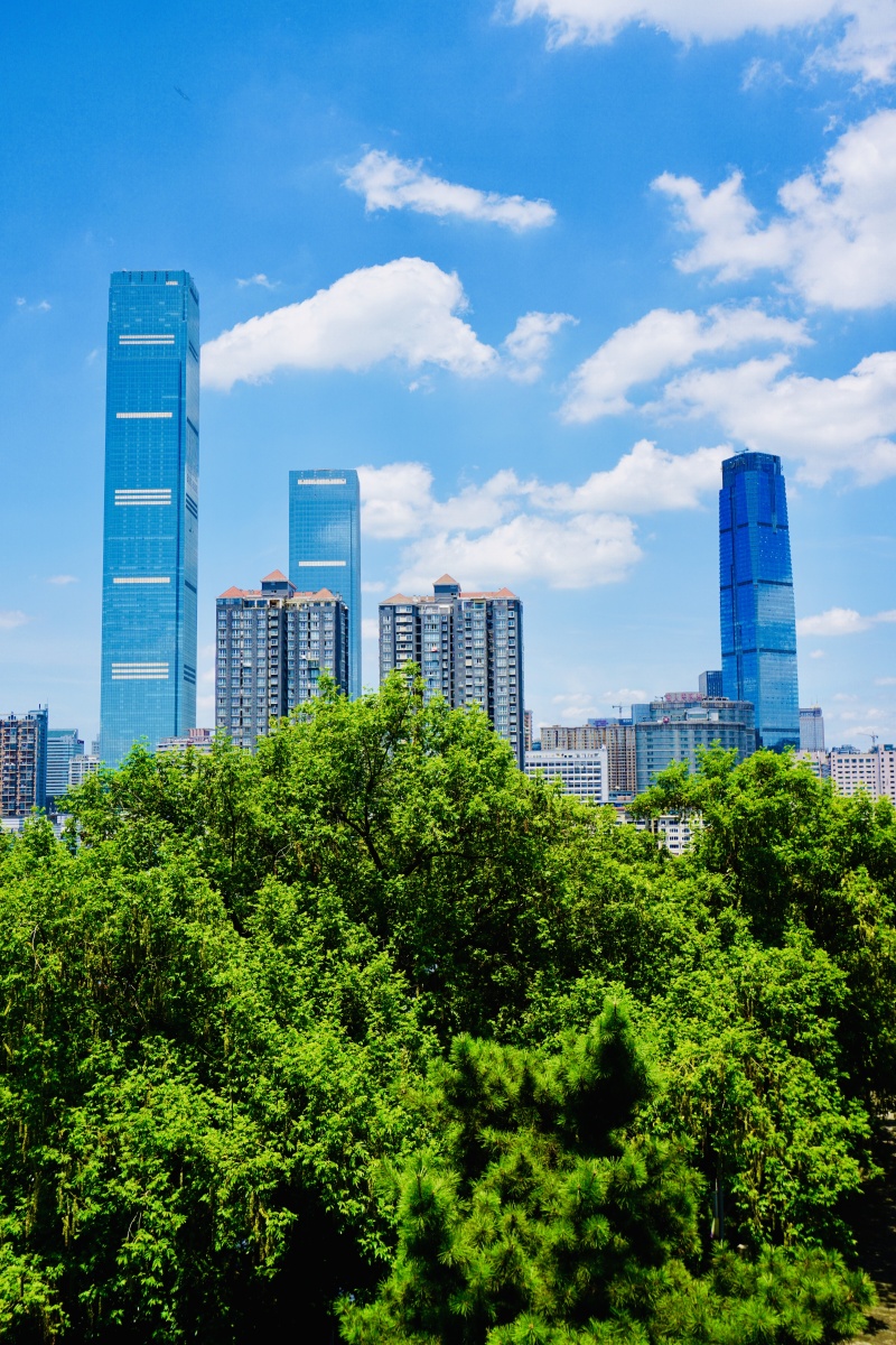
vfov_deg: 59.5
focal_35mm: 32
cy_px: 672
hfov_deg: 41.7
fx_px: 1176
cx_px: 448
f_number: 11
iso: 100
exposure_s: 1/160
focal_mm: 21
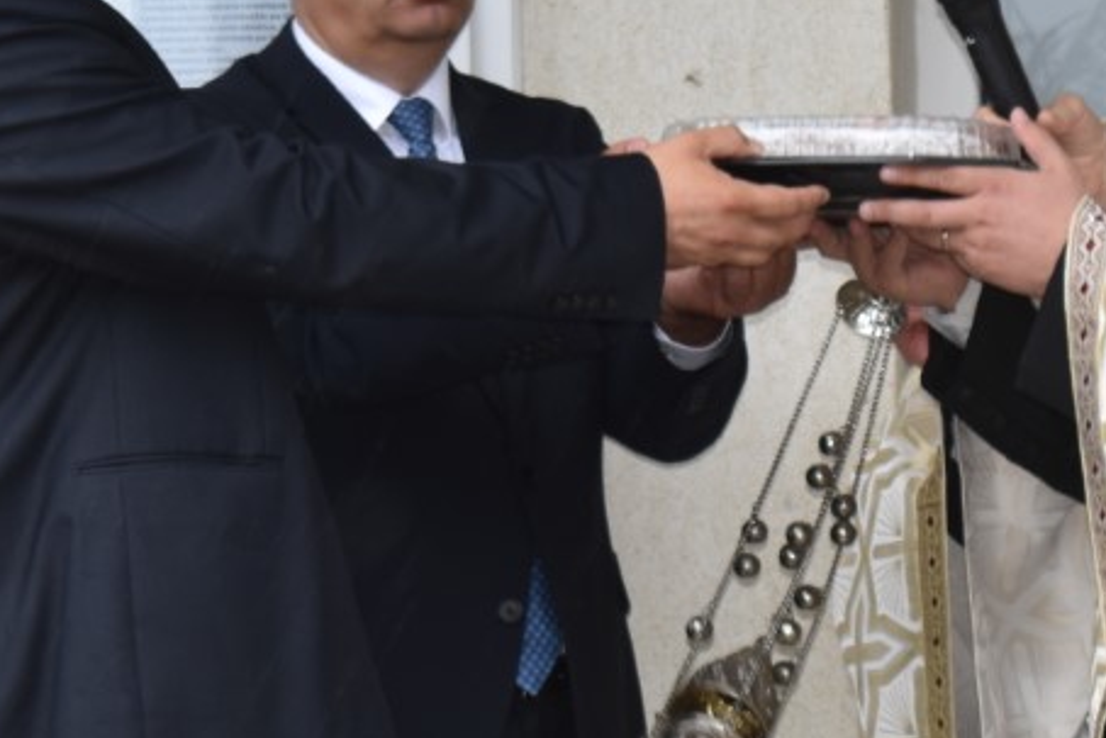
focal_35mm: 209
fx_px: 6431
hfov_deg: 9.8
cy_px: 283
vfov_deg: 6.6
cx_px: 850
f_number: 5.6
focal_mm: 55
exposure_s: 1/125
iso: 200
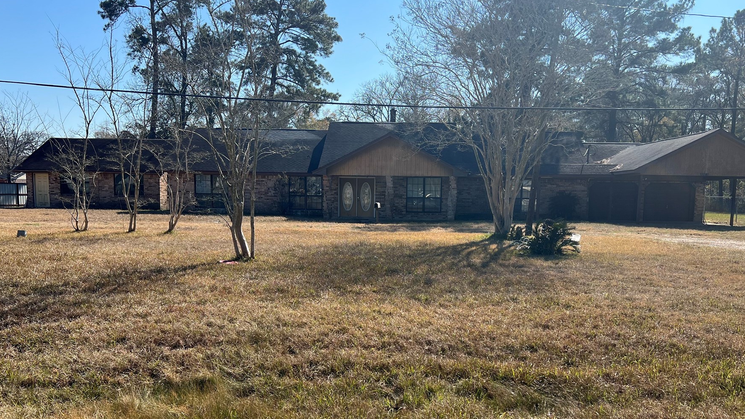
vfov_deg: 35.4
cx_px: 376
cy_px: 261
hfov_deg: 59.5
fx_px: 652
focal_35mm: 33
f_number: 1.5
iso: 50
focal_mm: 5.7
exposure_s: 1/3571
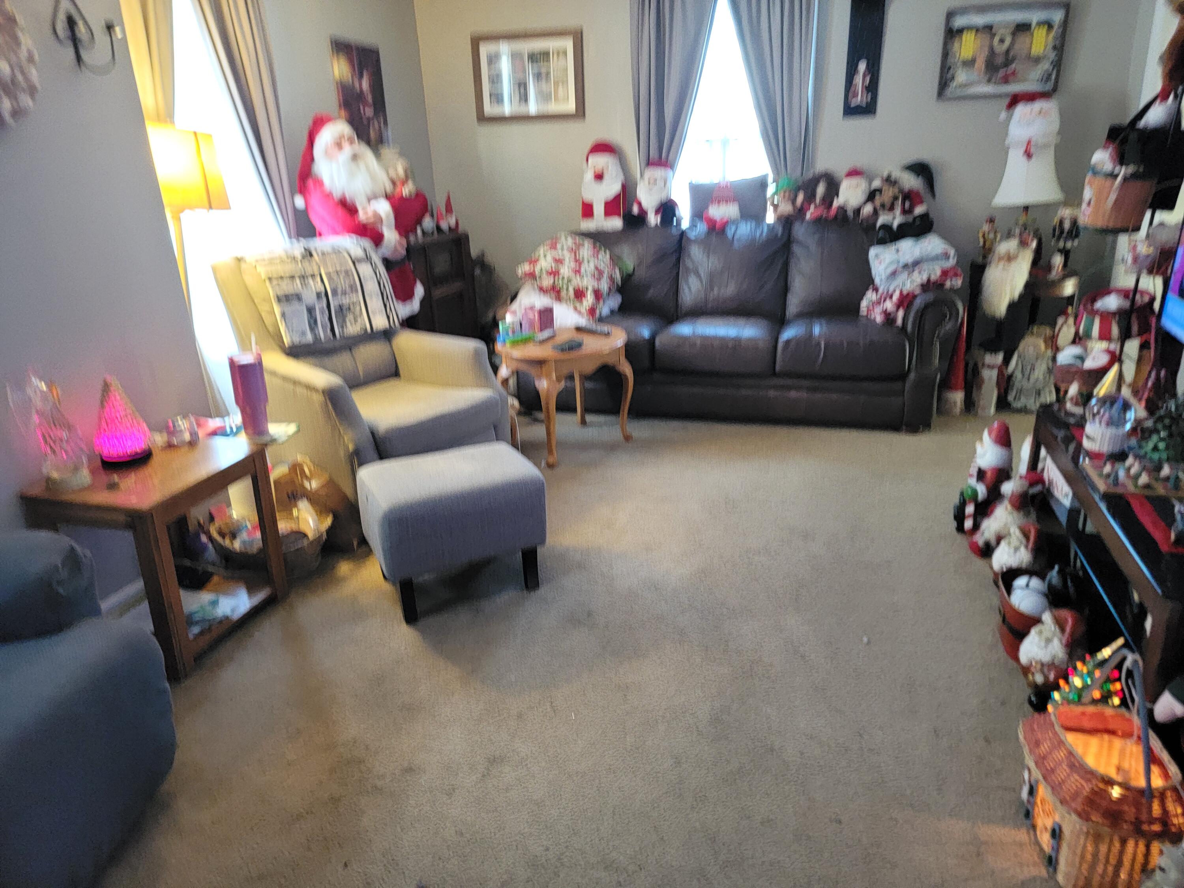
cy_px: 444
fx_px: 821
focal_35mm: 24
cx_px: 592
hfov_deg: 71.6
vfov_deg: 56.8
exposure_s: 1/40
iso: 640
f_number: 1.8
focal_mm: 6.7
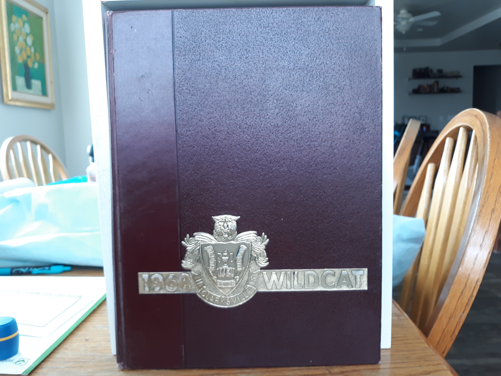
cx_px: 250
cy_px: 188
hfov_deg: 63.4
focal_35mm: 28
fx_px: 405
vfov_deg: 49.7
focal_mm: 3.7
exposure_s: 1/40
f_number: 1.7
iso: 80
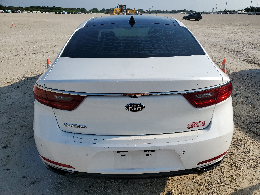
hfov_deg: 67.3
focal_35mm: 26
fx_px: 195
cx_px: 130
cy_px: 98
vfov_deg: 53.1
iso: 50
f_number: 1.5
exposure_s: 1/5000
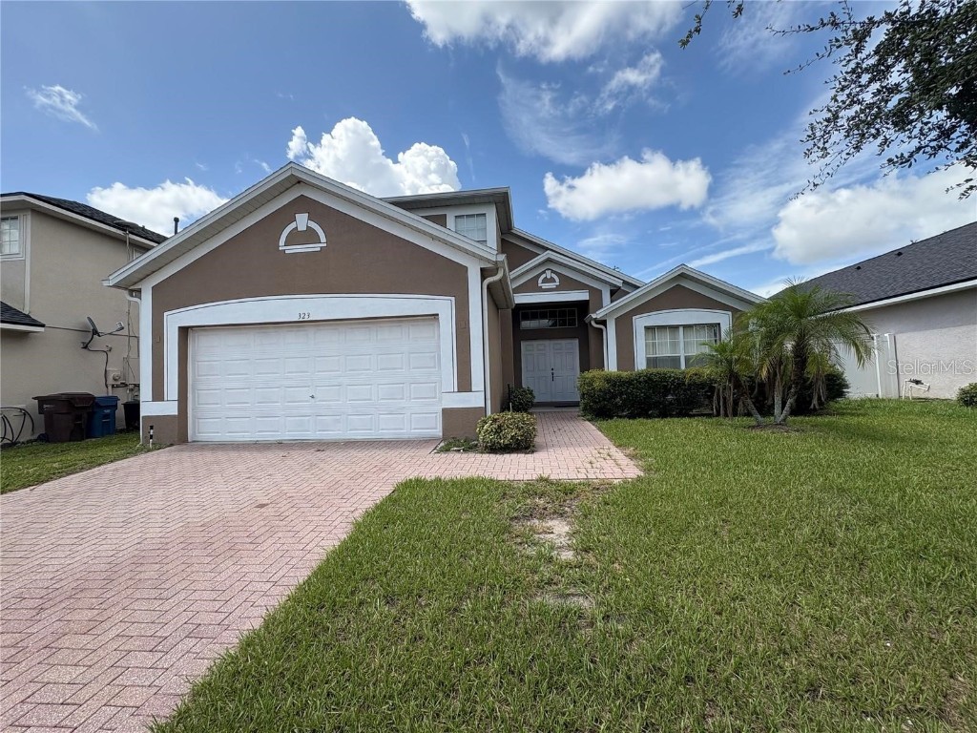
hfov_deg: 102.1
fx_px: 395
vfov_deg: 85.7
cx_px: 488
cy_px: 366
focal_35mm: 14
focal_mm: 2.22
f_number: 2.2
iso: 50
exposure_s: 1/1256
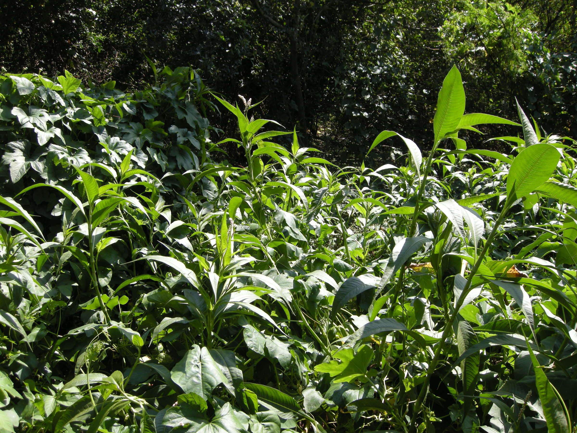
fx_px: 583
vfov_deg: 40.7
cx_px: 288
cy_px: 216
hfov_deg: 52.6
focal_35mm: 35
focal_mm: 7.5
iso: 64
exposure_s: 1/143
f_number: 4.3
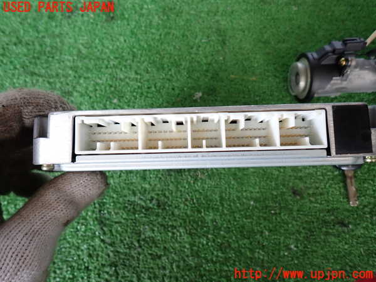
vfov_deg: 54.9
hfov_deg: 69.4
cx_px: 188
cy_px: 141
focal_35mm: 25
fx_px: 272
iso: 160
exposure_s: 1/60
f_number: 2
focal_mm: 4.5
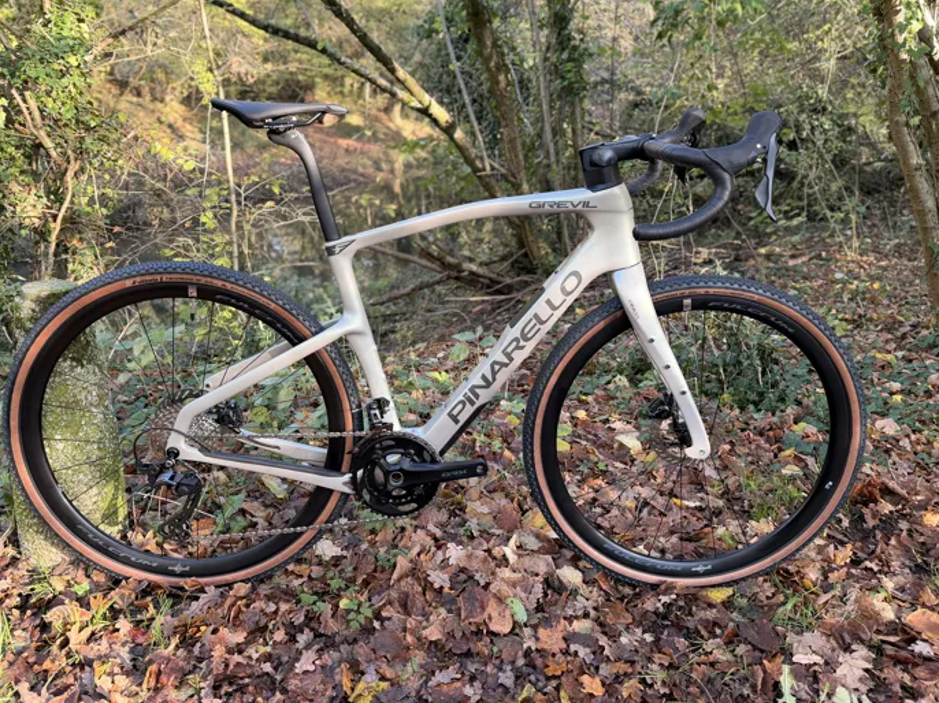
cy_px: 302
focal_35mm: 28
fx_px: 759
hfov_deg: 63.4
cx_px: 448
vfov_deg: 49.6
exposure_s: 1/121
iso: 80
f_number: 1.78
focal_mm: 6.76
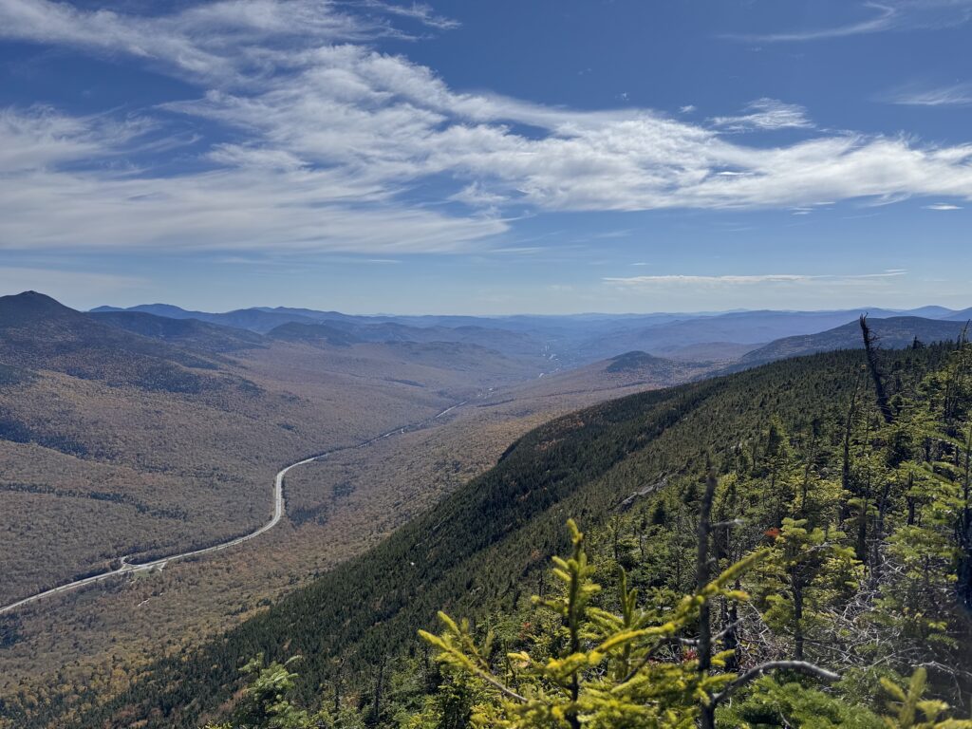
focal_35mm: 24
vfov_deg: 56.8
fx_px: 674
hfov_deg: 71.6
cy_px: 364
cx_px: 486
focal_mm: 6.76
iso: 80
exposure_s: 1/10417
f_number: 1.78
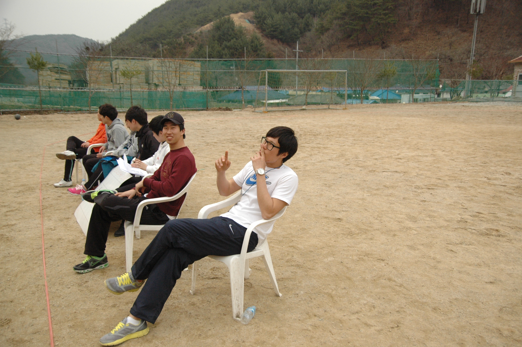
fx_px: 434
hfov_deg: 62.0
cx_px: 261
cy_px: 174
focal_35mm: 30
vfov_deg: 43.5
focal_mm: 20
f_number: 2.8
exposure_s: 1/4000
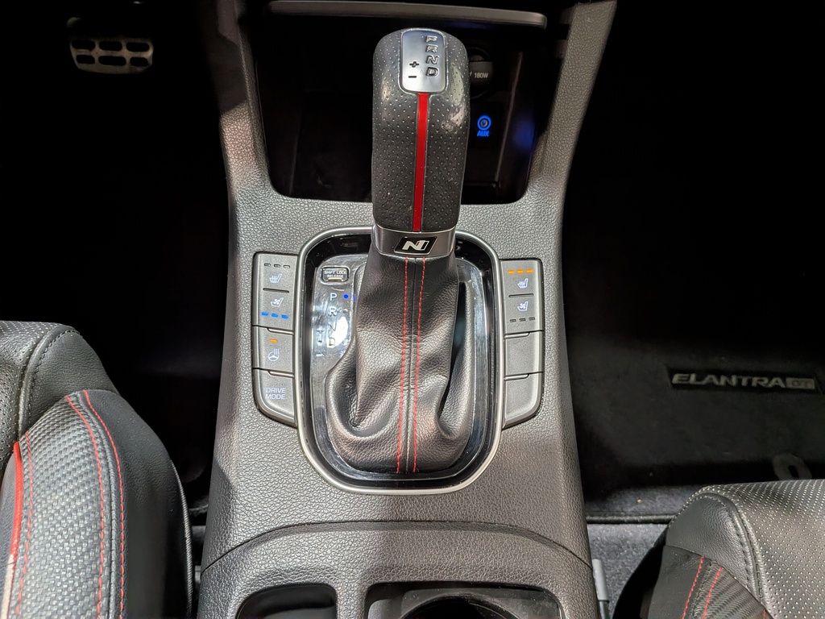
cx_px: 412
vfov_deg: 56.8
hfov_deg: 71.6
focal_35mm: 24
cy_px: 310
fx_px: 572
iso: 32
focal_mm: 4.53
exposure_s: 1/116
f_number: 1.7
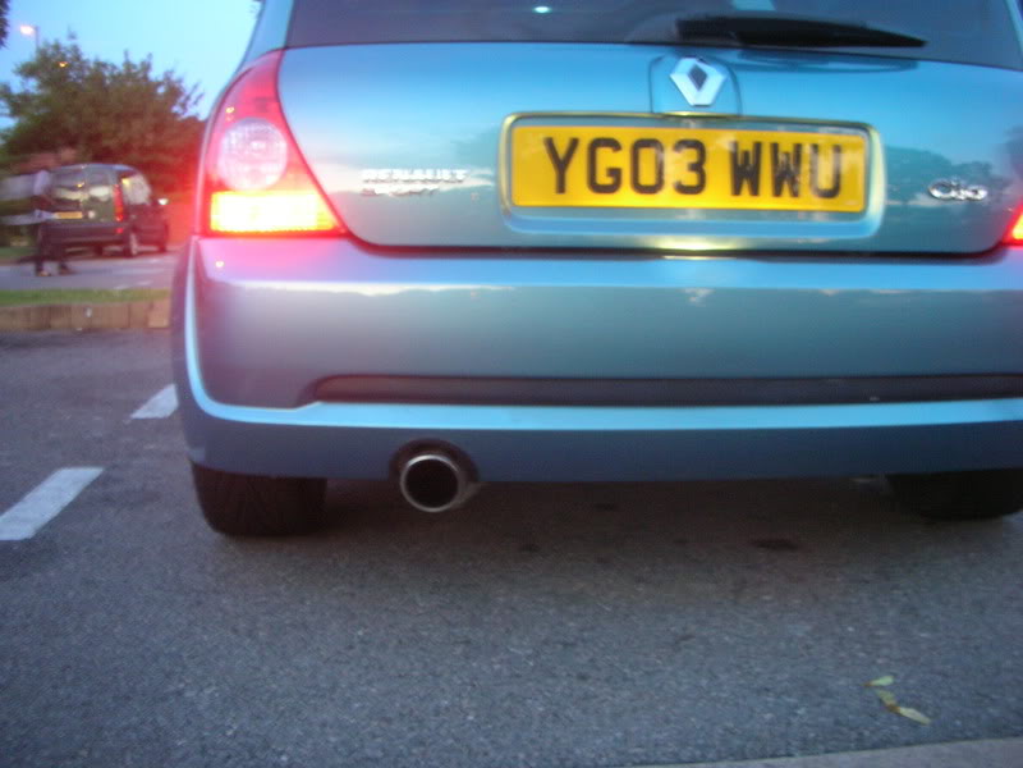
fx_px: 1034
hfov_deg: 52.6
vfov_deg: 40.7
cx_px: 512
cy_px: 384
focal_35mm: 35
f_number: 3
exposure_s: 1/2.5
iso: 200
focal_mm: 5.8
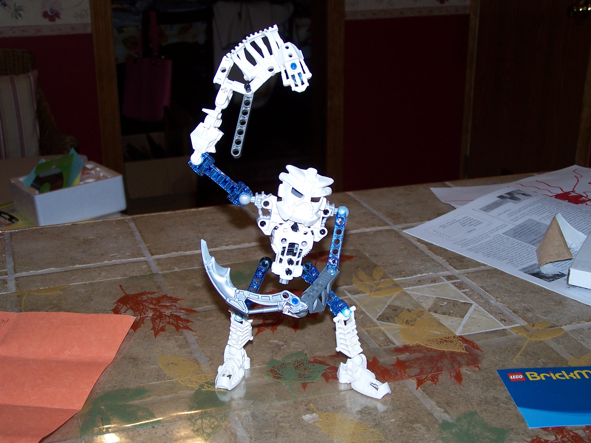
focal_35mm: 51
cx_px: 296
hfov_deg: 37.5
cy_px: 222
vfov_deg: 28.6
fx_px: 871
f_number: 3
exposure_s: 1/60
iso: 80
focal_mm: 8.5
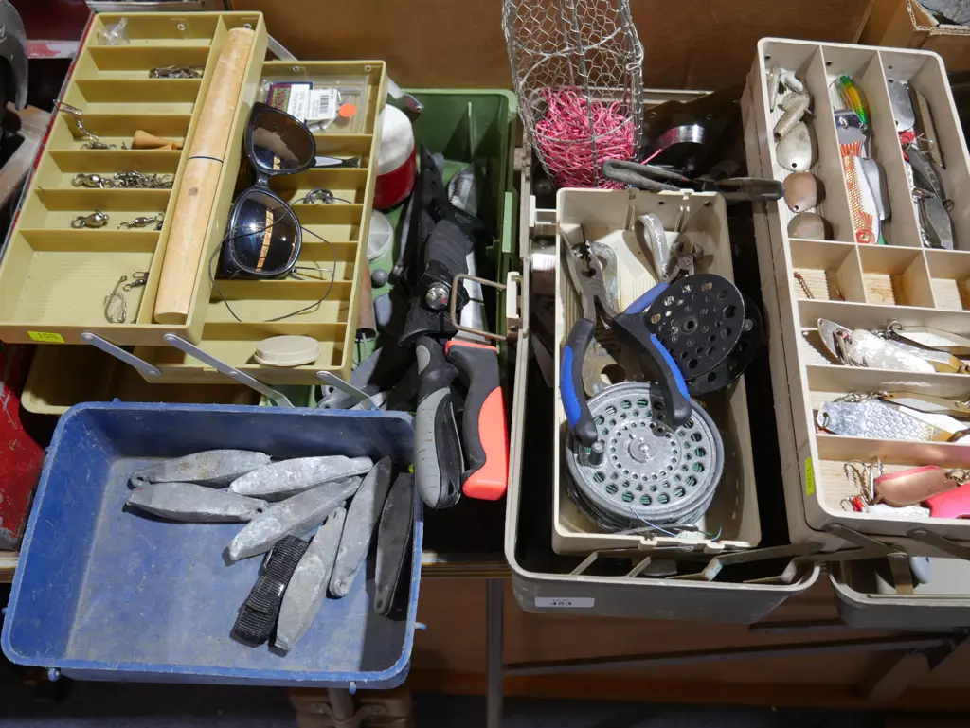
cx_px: 485
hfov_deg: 56.8
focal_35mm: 32
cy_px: 364
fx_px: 897
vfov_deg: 44.2
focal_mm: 16
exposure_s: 1/60
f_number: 3.6
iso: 400
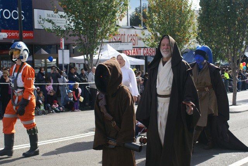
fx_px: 362
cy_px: 83
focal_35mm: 52
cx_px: 124
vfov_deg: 25.8
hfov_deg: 37.8
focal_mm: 35
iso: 100
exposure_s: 1/125
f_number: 8
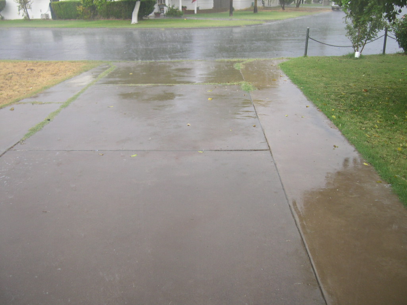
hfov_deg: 49.0
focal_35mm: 38
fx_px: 447
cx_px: 204
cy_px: 152
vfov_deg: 37.7
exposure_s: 1/9.7
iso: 100
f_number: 2.8
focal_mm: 8
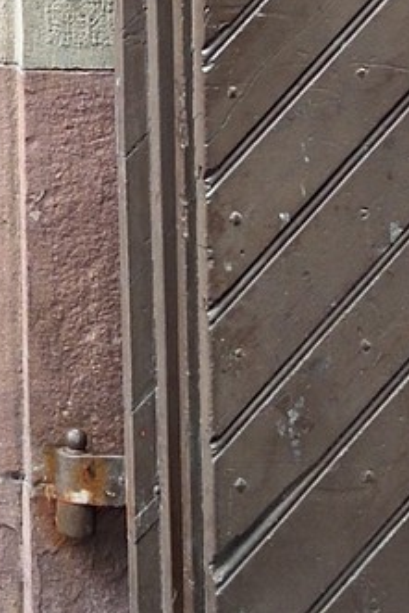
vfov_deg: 6.5
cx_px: -1036
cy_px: -1229
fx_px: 4937
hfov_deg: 4.5
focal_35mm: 290
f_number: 8
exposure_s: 1/100
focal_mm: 40
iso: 800
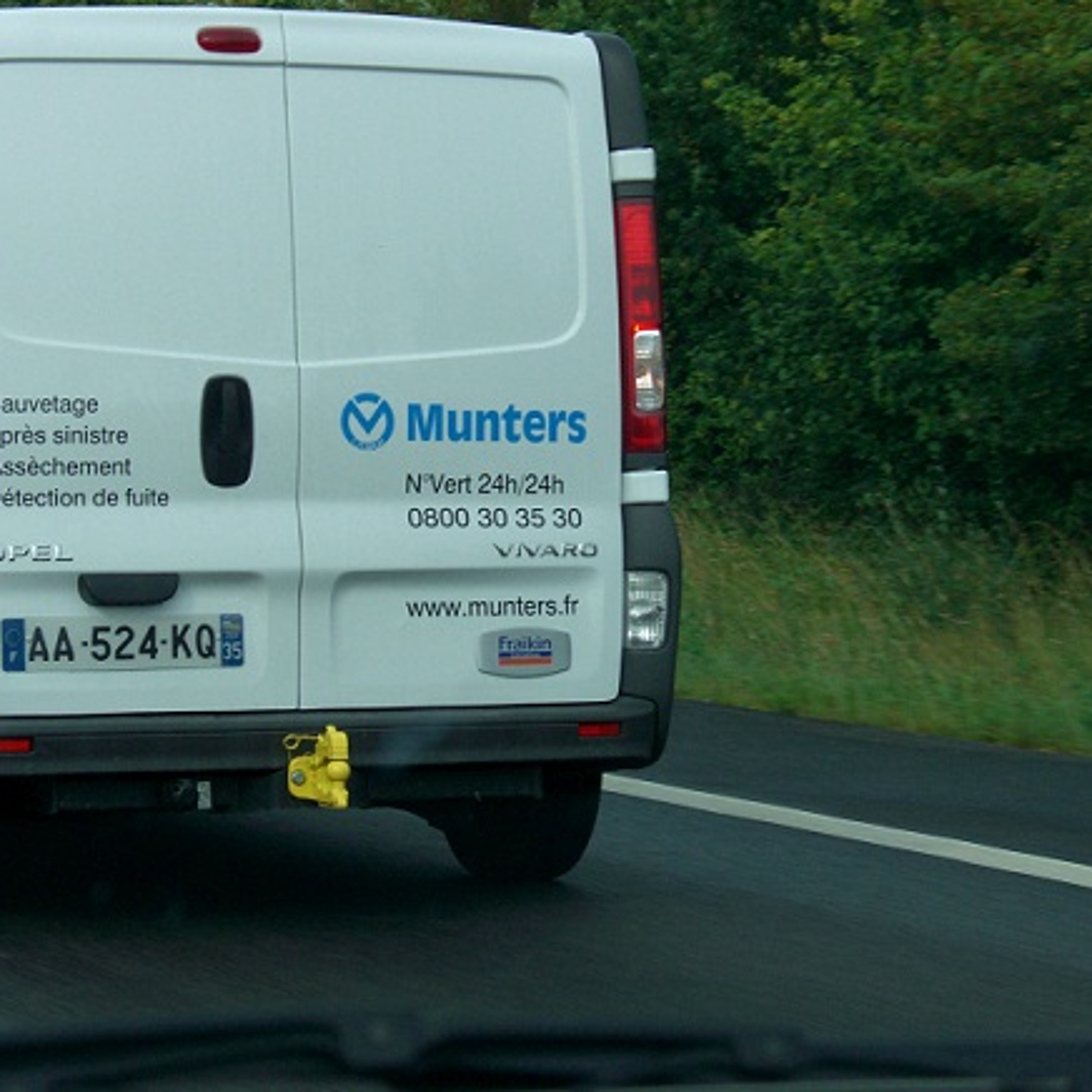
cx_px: 549
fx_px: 4818
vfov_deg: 12.9
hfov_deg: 12.9
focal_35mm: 135
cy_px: 545
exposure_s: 1/320
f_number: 5.4
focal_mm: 23.7
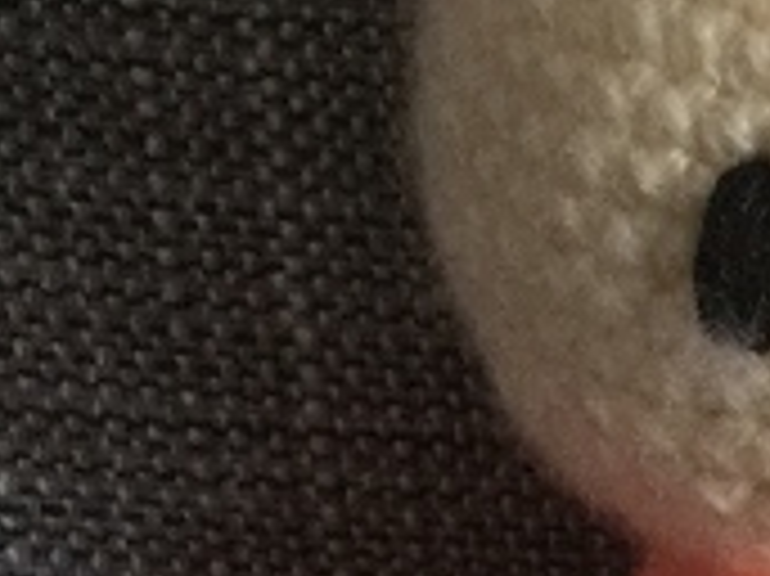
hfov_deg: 9.7
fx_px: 4312
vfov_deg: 7.5
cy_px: 783
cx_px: 1380
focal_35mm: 194
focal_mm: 3.3
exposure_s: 1/33
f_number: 2.4
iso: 125
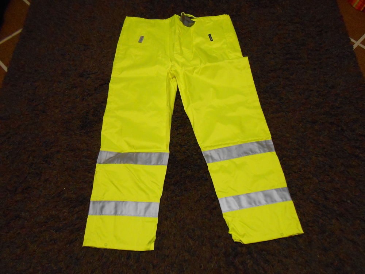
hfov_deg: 67.3
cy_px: 137
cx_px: 182
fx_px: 274
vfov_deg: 53.1
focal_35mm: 26
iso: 800
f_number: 3.5
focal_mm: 4.6
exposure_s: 1/13
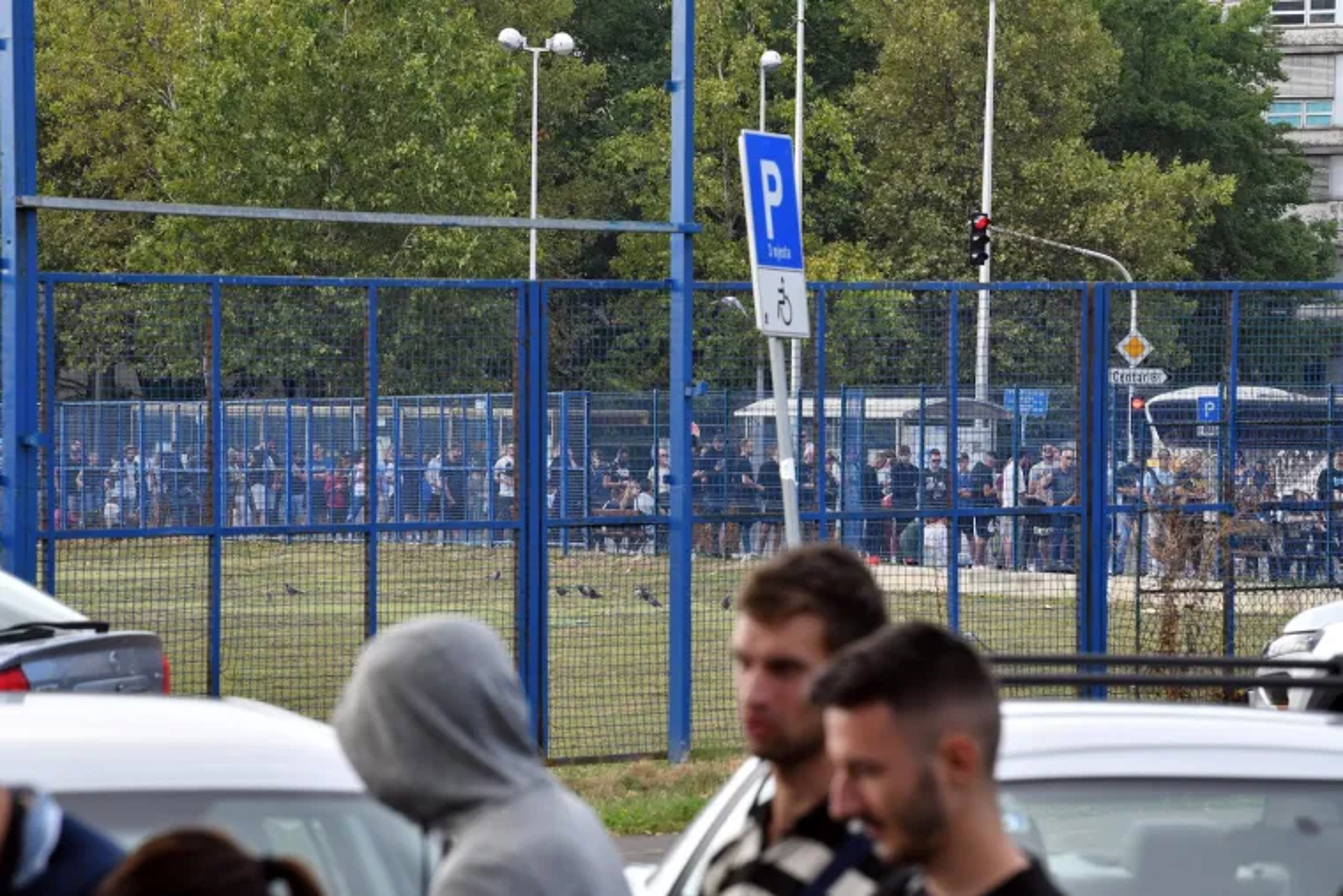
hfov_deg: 10.3
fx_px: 7462
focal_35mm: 200
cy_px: 448
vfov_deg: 6.9
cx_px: 672
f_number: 11
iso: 640
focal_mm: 200
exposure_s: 1/250
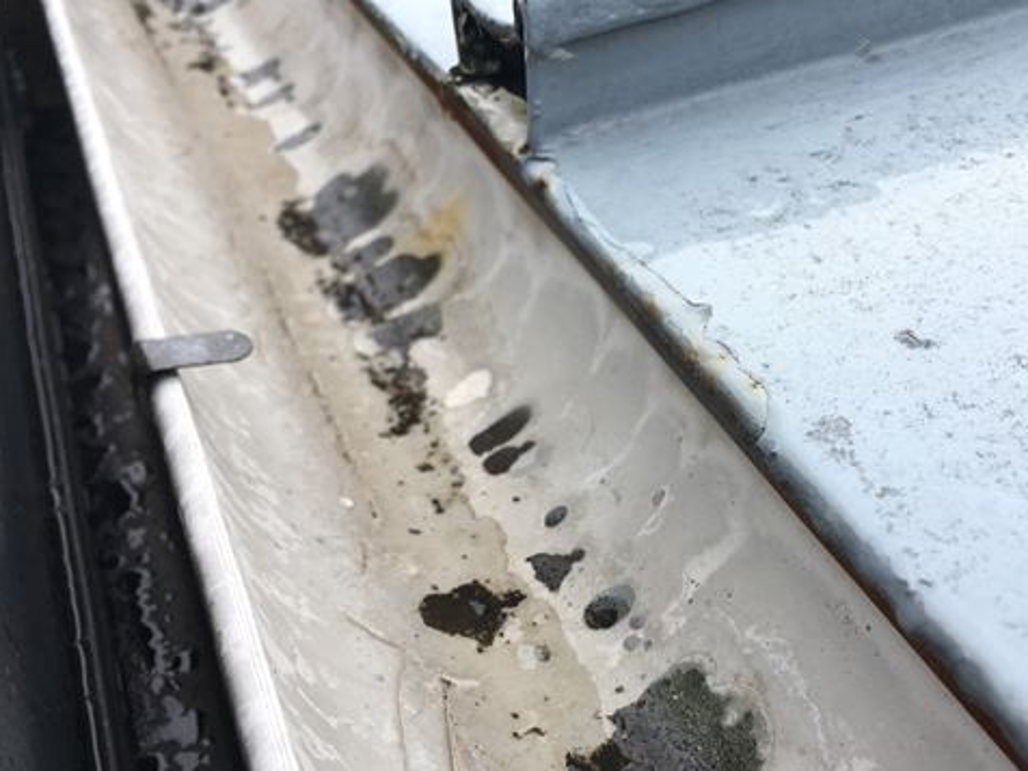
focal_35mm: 39
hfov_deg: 47.8
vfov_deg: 36.7
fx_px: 1158
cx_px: 579
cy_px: 466
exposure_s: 1/620
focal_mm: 4.15
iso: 25
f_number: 2.2
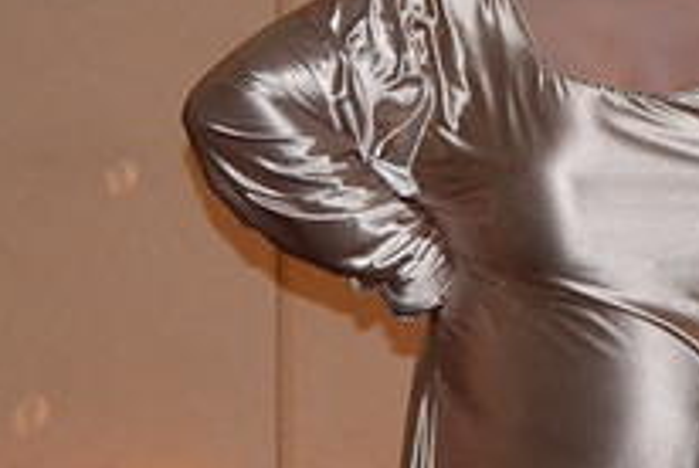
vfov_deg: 6.4
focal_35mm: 214
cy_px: 273
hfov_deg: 9.6
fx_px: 4161
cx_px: 506
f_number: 5.3
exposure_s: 1/60
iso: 3200
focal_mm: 46
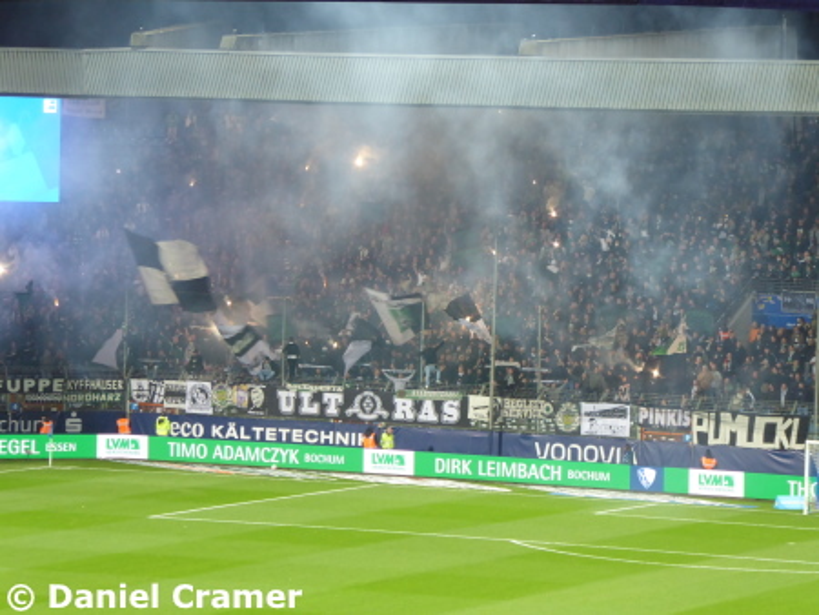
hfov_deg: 11.5
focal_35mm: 172
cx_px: 410
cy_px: 308
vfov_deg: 8.6
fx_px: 4072
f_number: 5.6
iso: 400
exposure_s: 1/25
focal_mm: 30.9
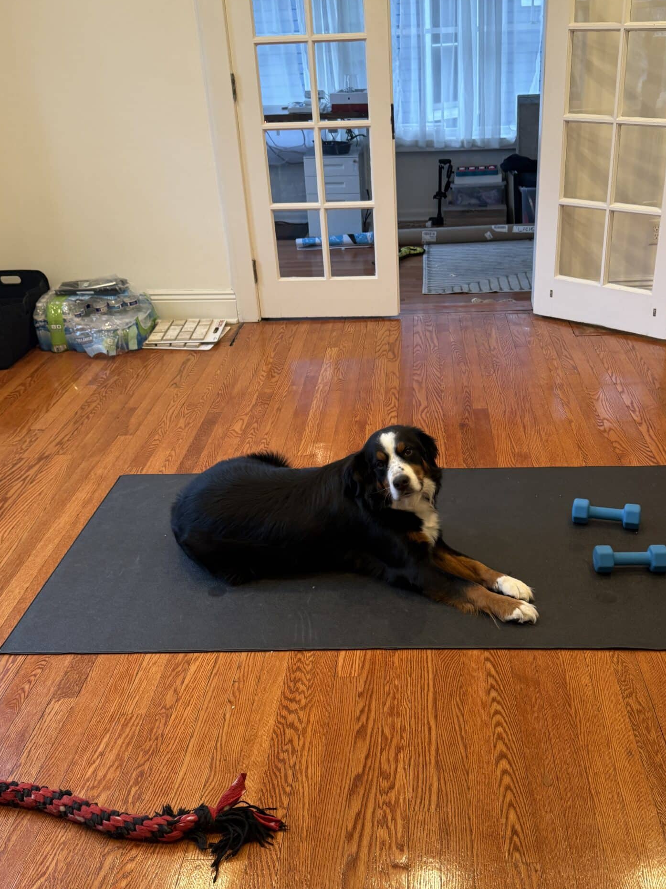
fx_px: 847
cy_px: 460
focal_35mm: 33
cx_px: 390
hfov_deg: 42.8
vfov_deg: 55.3
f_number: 1.78
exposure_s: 1/60
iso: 160
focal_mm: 6.76
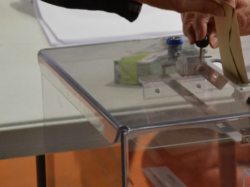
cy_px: 51
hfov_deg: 7.9
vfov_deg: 6.0
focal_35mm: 249
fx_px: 1797
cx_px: 230
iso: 2500
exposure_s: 1/125
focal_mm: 90
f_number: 5.6
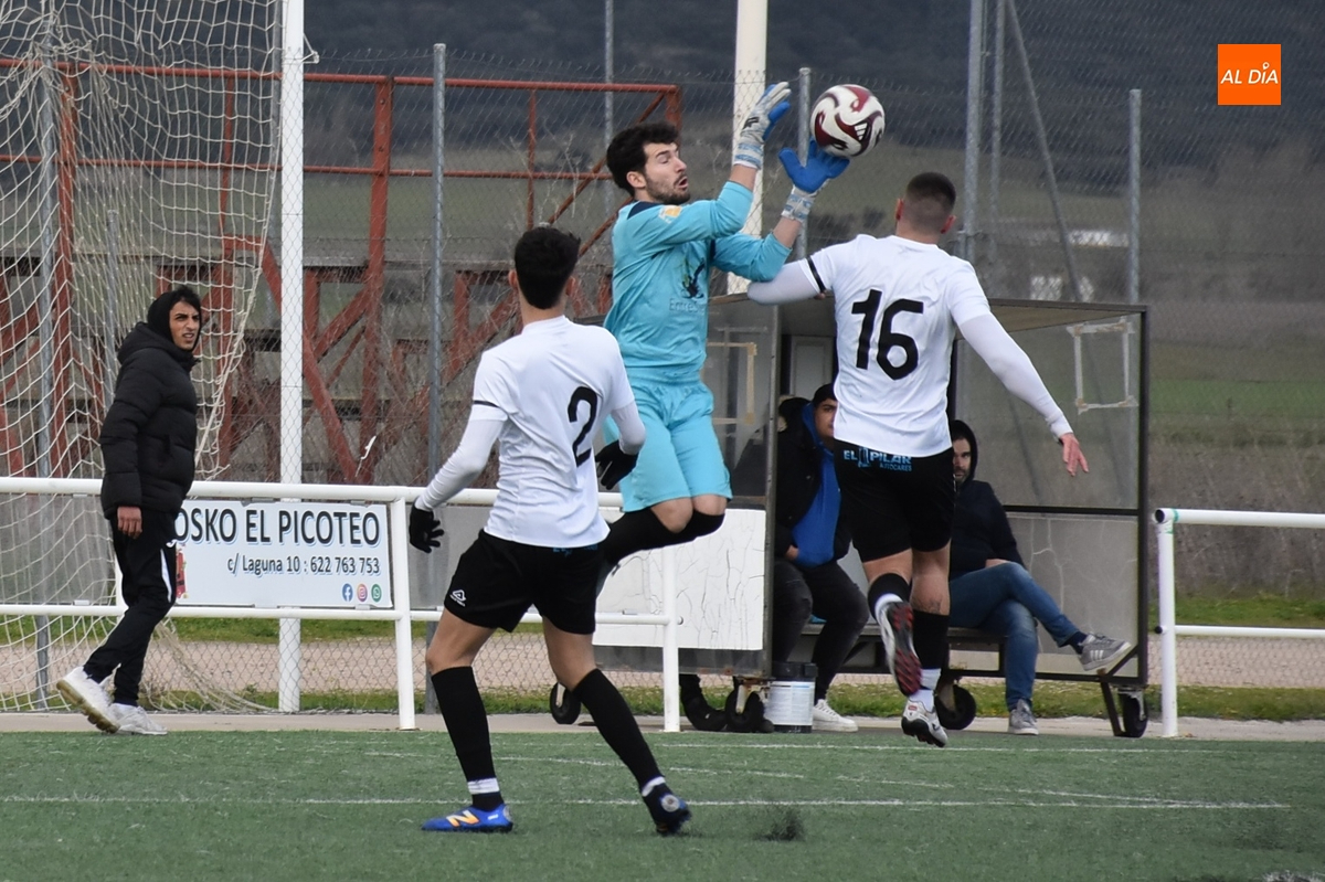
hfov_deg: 9.8
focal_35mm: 210
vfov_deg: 6.5
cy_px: 441
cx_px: 662
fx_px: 7726
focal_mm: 140
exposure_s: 1/500
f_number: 5.6
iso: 800
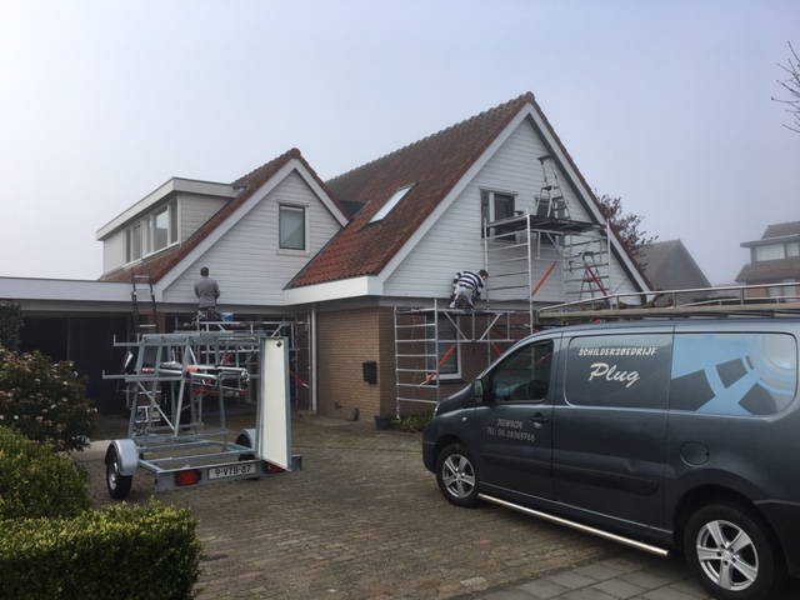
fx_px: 670
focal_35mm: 29
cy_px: 300
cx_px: 400
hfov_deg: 61.7
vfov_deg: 48.2
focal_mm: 4.15
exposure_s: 1/894
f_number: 2.2
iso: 25
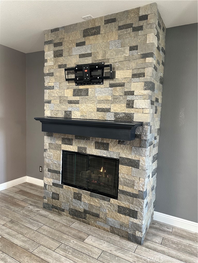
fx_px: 183
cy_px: 132
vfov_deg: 71.6
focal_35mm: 24
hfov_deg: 56.8
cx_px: 99
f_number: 1.78
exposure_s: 1/60
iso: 320
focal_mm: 6.86
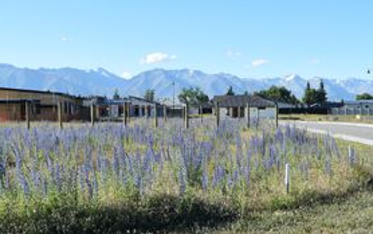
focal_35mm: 62
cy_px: 166
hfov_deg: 32.2
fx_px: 631
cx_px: 288
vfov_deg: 20.9
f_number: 9
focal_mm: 24
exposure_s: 1/320
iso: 200
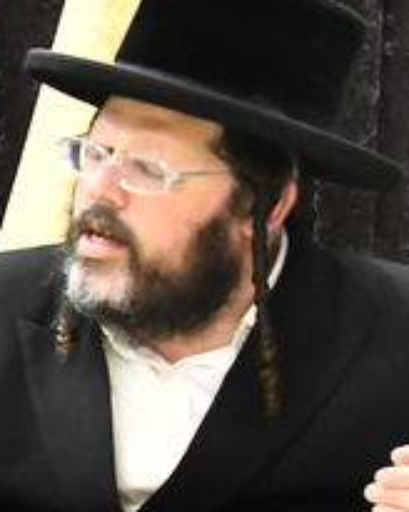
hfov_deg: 5.2
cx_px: -1319
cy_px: 398
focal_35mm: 256
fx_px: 3874
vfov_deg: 7.5
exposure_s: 1/125
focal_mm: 40
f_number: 5.6
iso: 2000
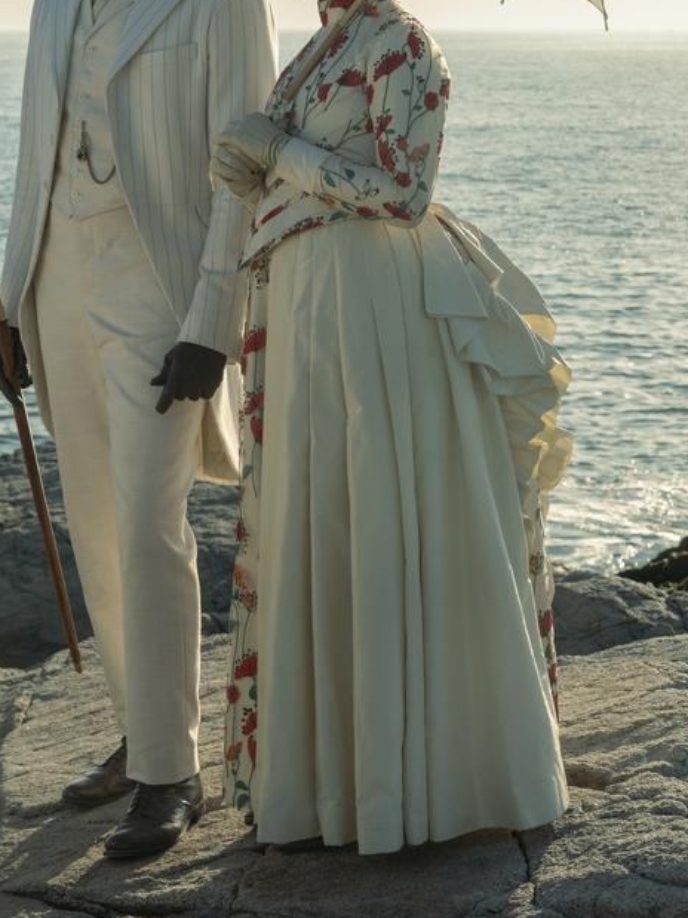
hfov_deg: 16.1
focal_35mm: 92
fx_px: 2439
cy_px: 308
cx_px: 297
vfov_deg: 21.2
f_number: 10
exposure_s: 1/320
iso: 250
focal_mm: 70
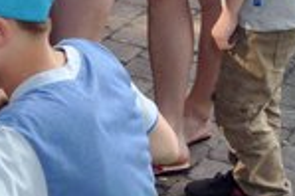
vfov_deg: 9.1
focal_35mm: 144
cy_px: -137
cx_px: -176
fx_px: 1179
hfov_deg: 13.3
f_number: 14
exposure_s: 1/60
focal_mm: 22
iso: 500
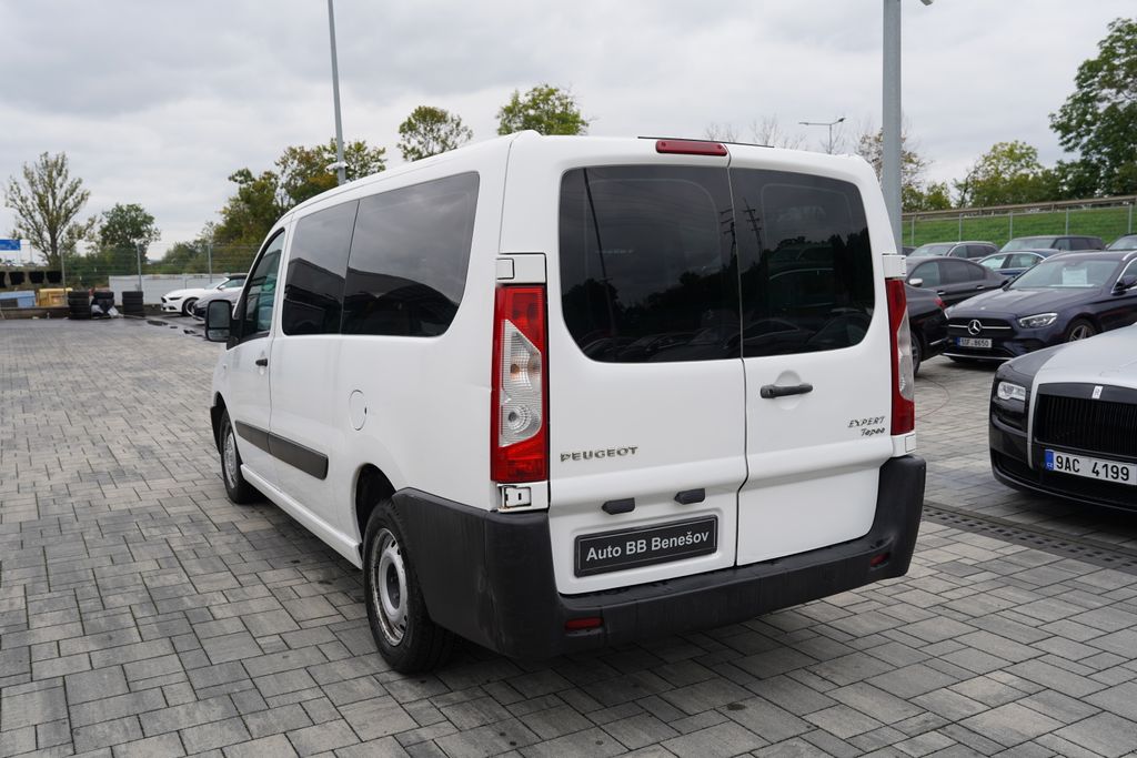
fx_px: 979
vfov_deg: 42.3
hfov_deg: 60.3
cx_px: 568
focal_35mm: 31
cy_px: 379
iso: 100
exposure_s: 1/100
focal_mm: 31
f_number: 6.3
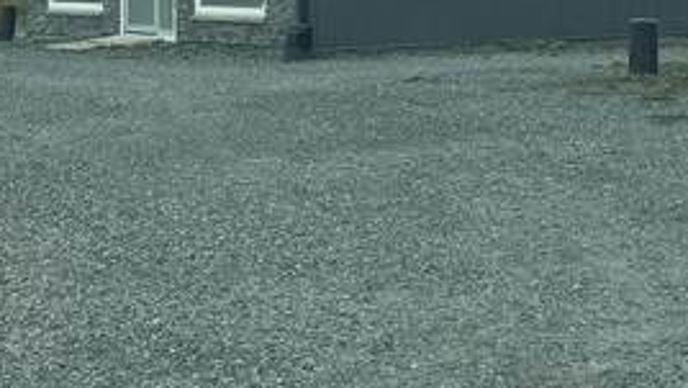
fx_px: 2281
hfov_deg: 17.1
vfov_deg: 9.2
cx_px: 398
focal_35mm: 125
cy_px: -334
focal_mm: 6.76
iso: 80
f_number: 1.78
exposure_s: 1/1637
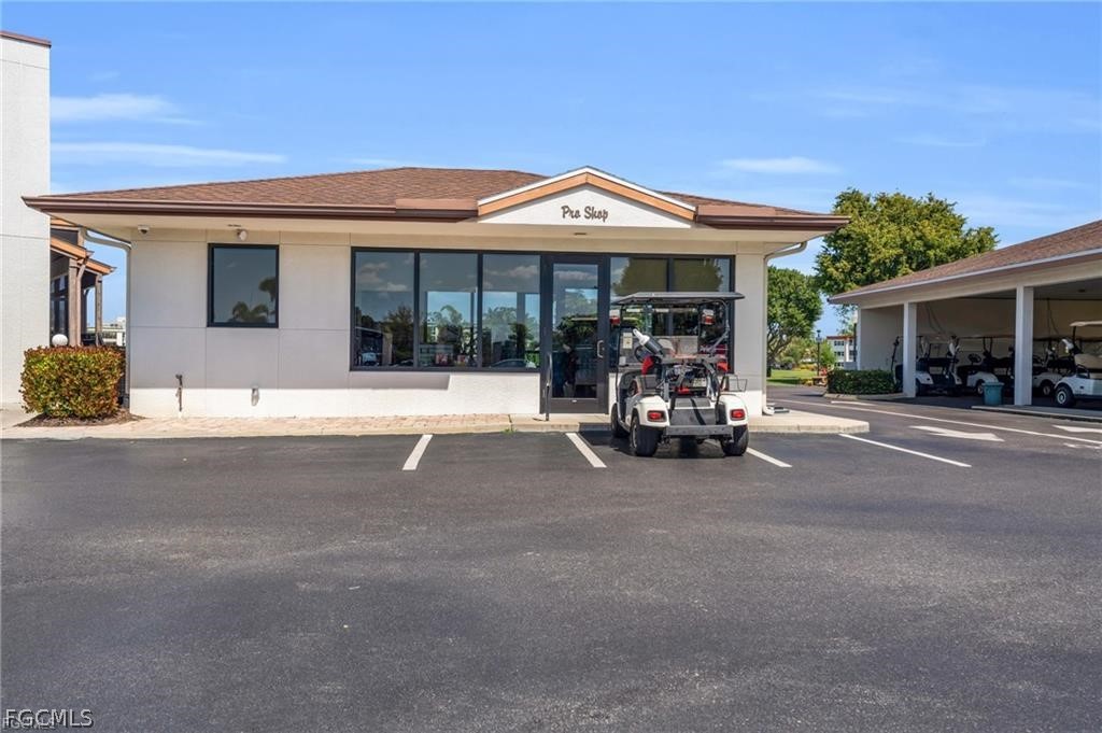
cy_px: 366
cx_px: 551
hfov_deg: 63.7
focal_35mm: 29
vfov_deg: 44.9
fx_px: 887
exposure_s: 1/500
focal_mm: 29
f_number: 9
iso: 200
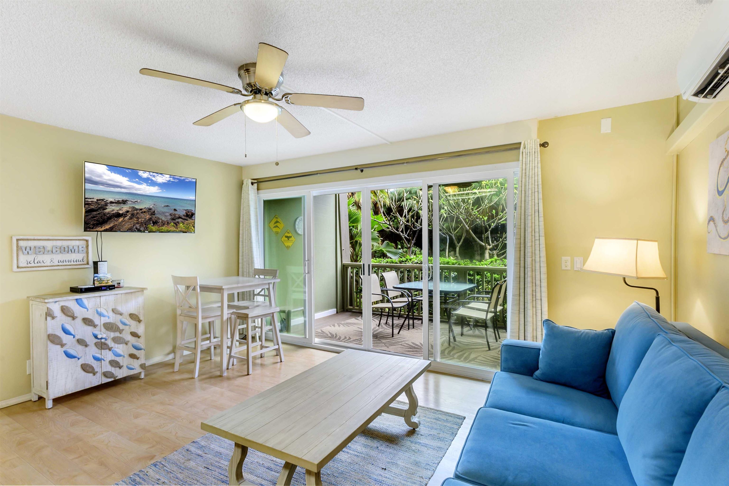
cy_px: 243
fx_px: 364
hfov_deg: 90.0
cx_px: 364
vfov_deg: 67.4
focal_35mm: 18
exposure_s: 1/1.25
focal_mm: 12
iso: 200
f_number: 14
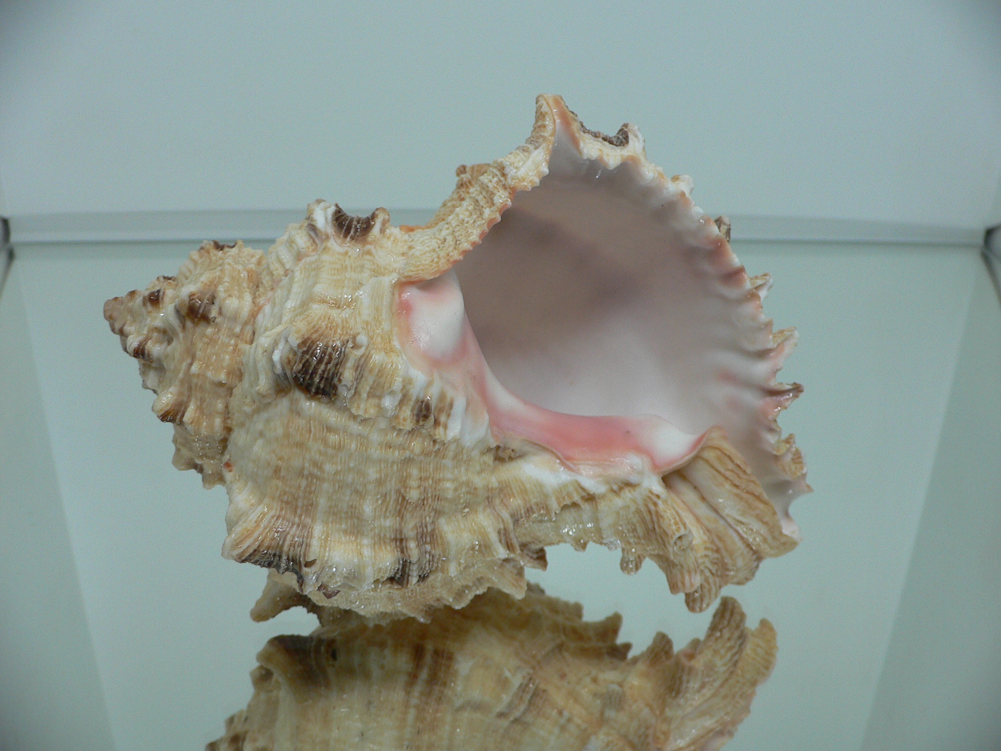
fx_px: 1012
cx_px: 500
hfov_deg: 52.6
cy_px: 376
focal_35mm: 35
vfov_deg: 40.7
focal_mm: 4.6
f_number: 2.8
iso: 100
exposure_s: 1/60
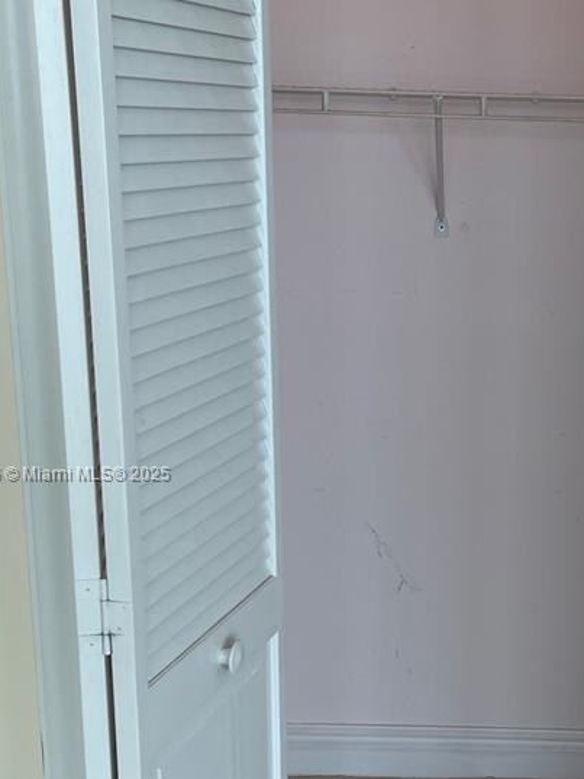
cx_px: 556
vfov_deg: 33.1
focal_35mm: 58
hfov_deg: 24.3
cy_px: 475
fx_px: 1306
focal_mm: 5.1
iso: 32
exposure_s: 1/159
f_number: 1.6
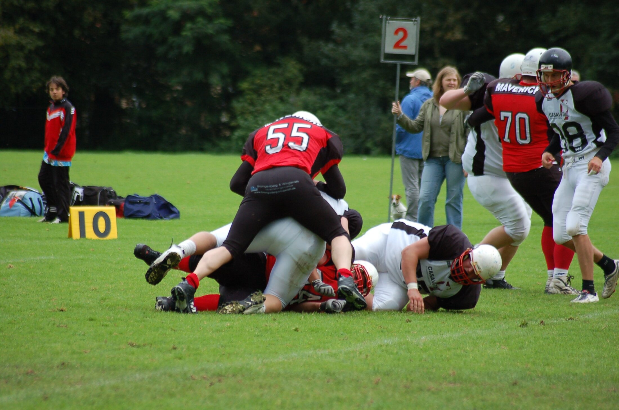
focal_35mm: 330
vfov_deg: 4.1
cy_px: 205
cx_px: 310
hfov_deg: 6.3
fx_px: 5663
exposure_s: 1/500
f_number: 5.3
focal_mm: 220
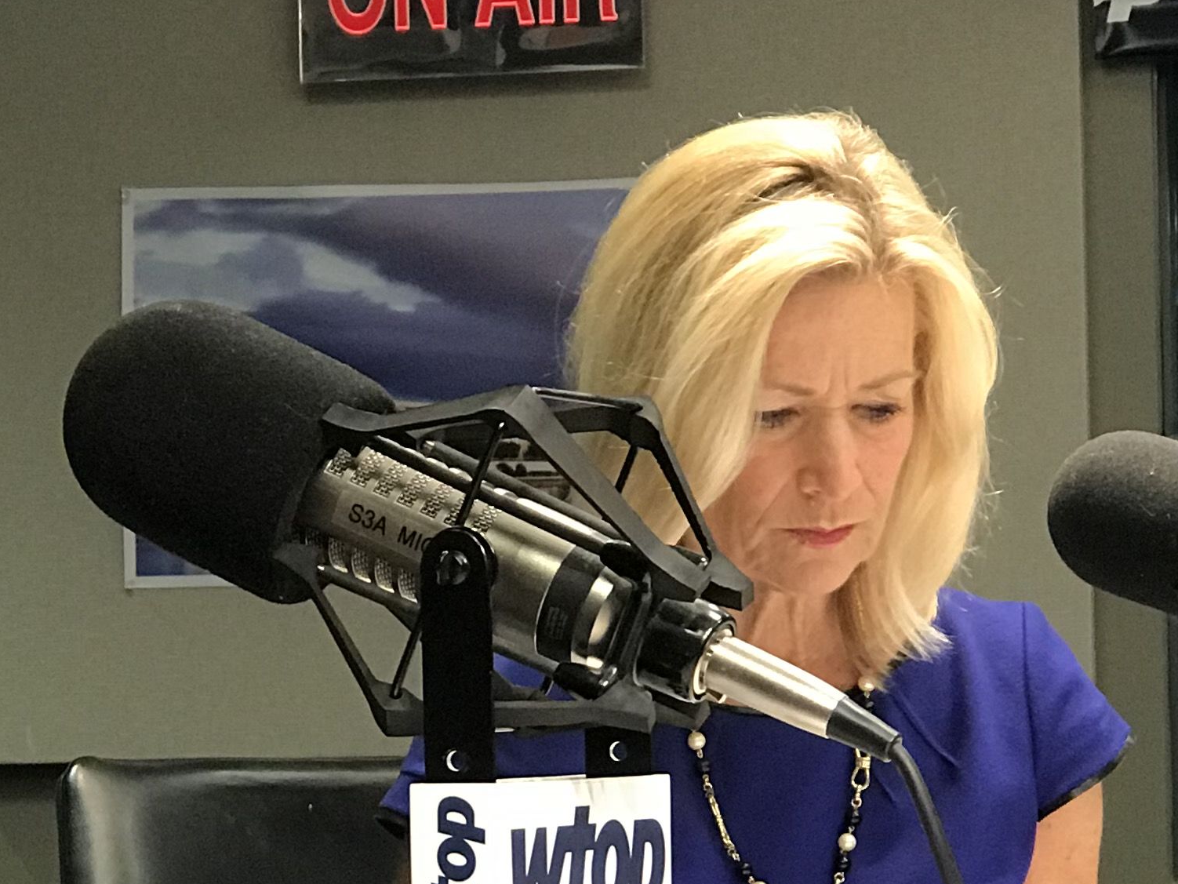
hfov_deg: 12.9
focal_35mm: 153
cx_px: 413
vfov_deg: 9.7
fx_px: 5207
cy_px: 689
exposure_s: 1/60
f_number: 2.8
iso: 250
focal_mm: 6.6
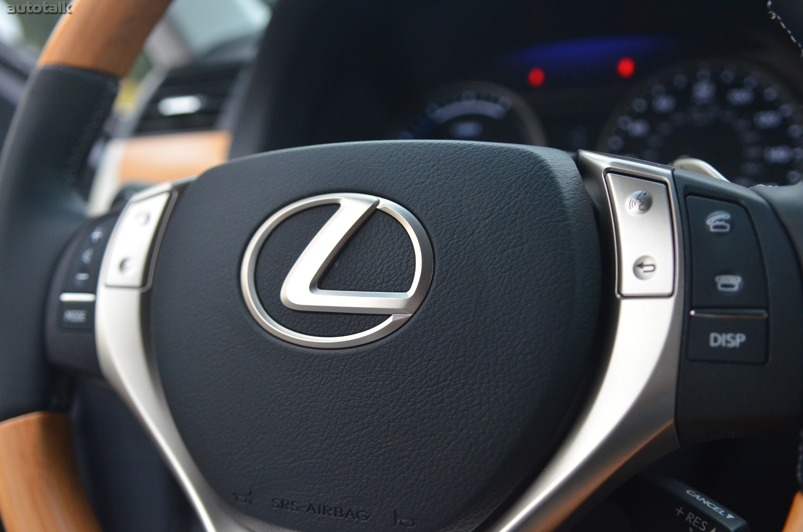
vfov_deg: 34.1
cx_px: 402
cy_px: 266
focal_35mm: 39
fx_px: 868
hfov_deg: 49.6
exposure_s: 1/500
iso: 1600
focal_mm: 26
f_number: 2.8
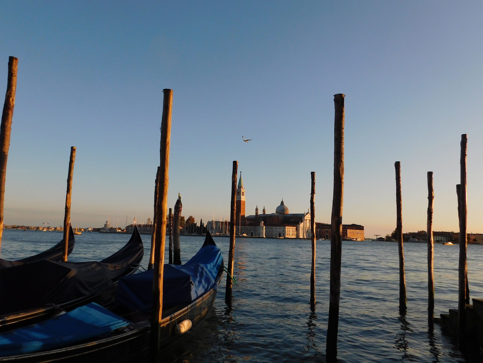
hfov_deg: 60.0
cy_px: 182
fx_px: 419
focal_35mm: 30
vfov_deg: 46.8
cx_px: 242
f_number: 3.2
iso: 125
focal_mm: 5.3
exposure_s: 1/1000
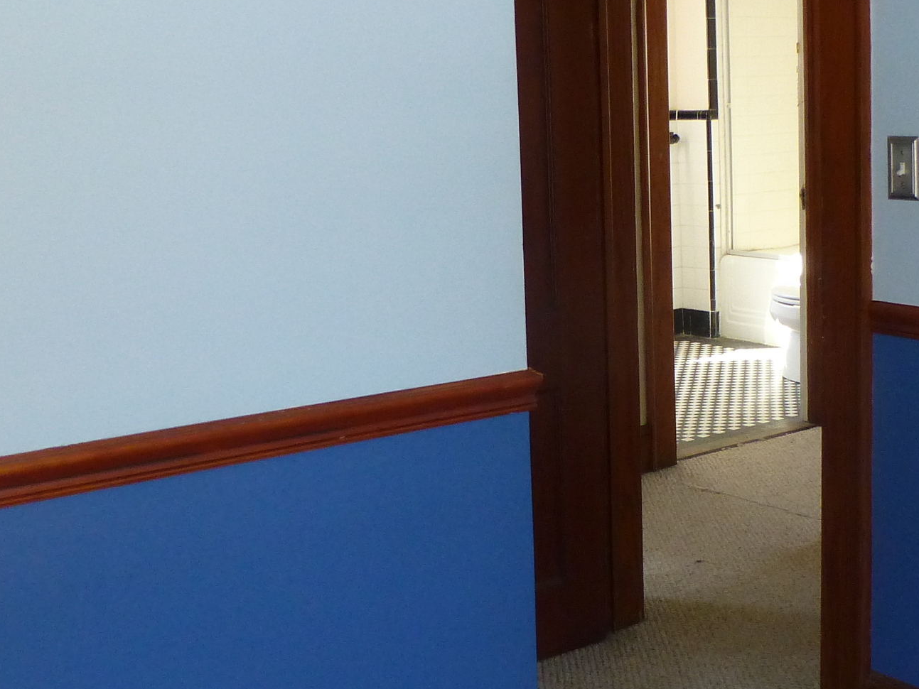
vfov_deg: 25.7
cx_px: 687
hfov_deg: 33.1
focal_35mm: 57
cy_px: 325
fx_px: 1513
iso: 320
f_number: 3.3
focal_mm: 4.3
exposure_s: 1/60
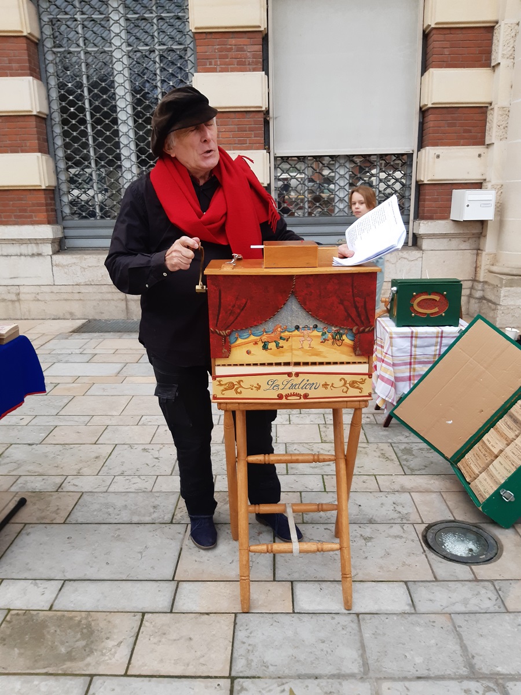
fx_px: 522
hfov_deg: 53.1
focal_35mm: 26
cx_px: 260
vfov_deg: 67.3
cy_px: 348
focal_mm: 3.92
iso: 80
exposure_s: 1/465
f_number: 1.7
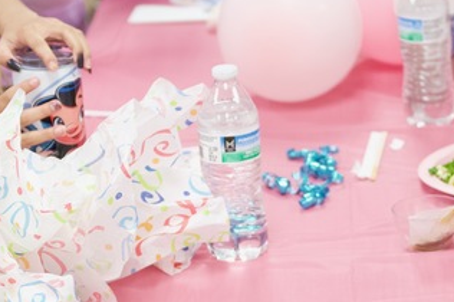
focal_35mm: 146
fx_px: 1839
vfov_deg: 9.4
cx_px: 211
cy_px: 183
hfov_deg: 14.1
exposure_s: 1/250
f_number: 2.8
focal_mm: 45
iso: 1600
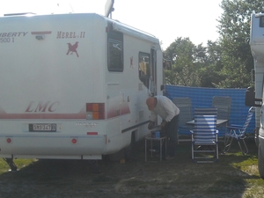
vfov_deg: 21.0
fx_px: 534
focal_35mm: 70
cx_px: 191
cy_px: 86
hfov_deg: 27.5
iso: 64
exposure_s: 1/337
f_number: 5.6
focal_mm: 5.7
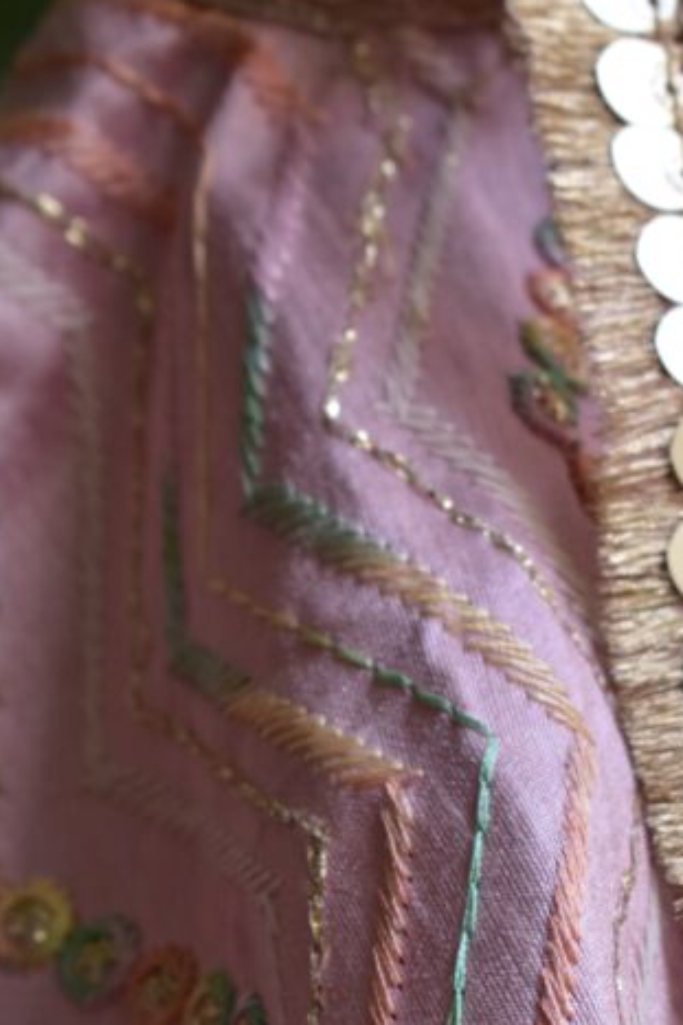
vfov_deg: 12.9
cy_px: 838
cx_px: 474
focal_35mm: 159
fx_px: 4527
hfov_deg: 8.6
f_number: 7.1
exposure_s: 1/80
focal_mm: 55
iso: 400
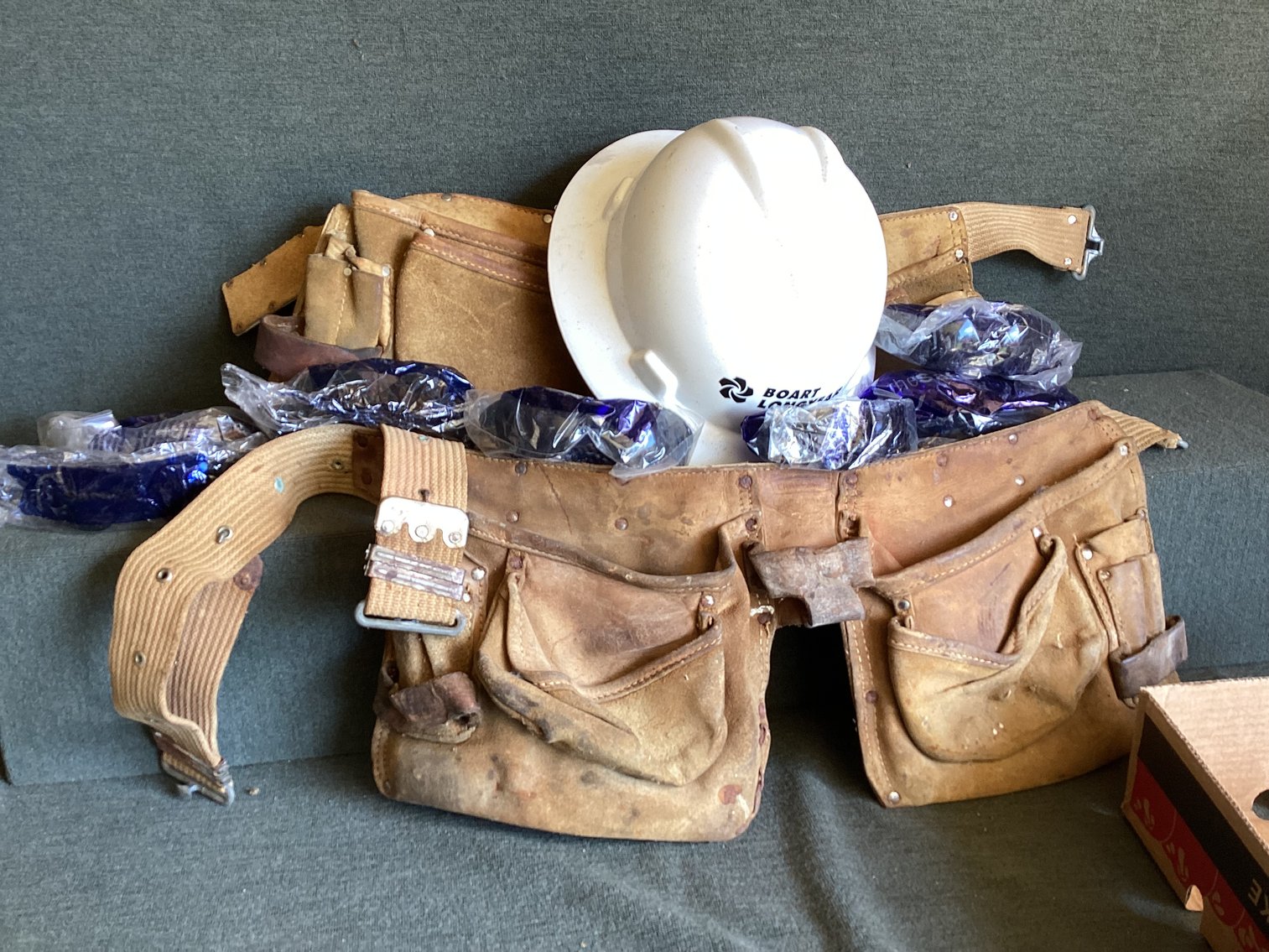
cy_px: 476
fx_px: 1137
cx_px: 634
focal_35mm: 31
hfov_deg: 58.3
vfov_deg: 45.4
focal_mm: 3.3
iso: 64
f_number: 2.4
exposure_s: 1/50
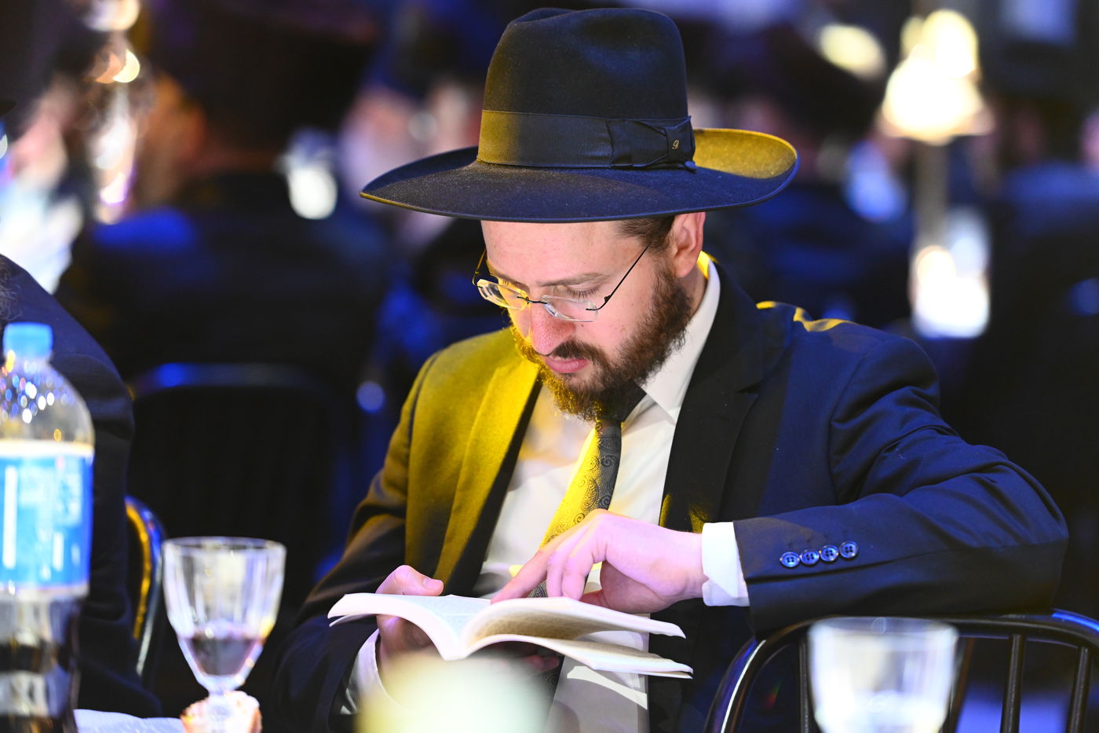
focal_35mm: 150
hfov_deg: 13.7
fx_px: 4578
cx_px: 550
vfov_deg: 9.1
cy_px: 366
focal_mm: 150
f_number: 2.8
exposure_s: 1/125
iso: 2500
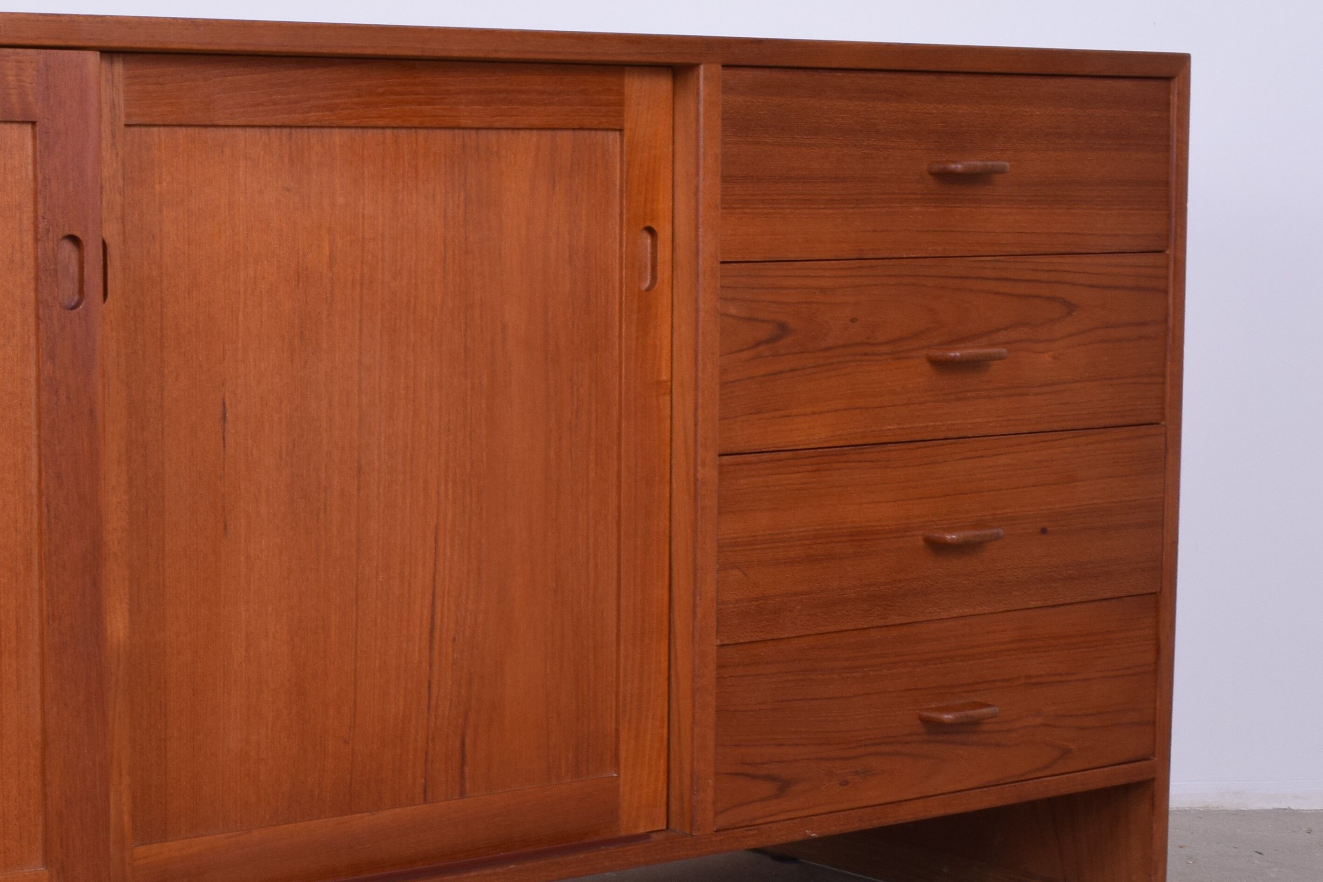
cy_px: 569
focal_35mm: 76
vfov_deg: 17.9
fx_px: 2793
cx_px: 168
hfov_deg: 25.9
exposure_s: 1/125
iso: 250
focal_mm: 24
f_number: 11
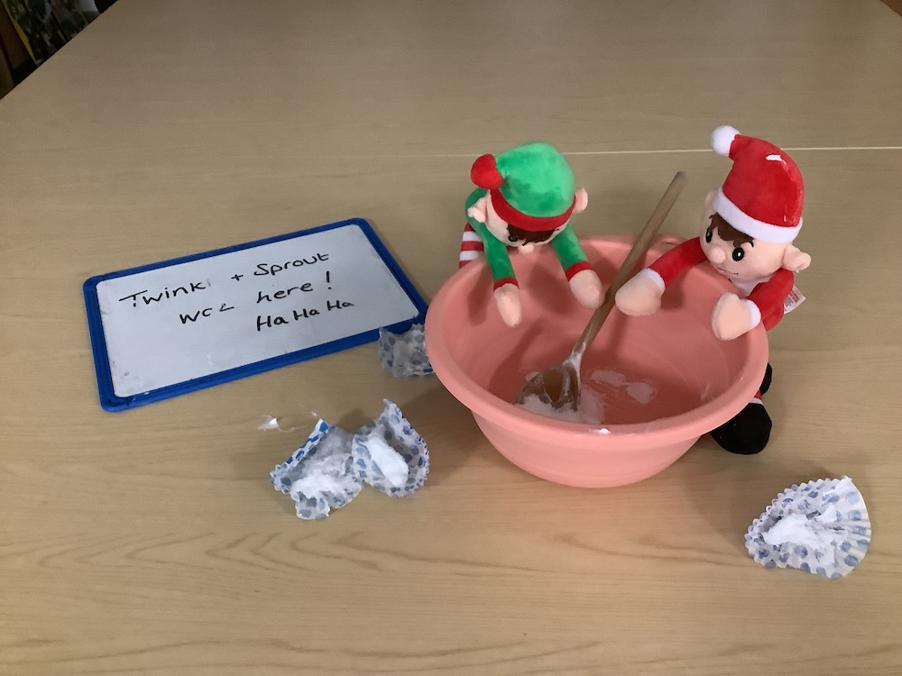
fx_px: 808
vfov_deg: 45.4
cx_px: 451
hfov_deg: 58.4
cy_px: 338
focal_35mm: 31
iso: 320
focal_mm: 3.3
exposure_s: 1/33
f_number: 2.4
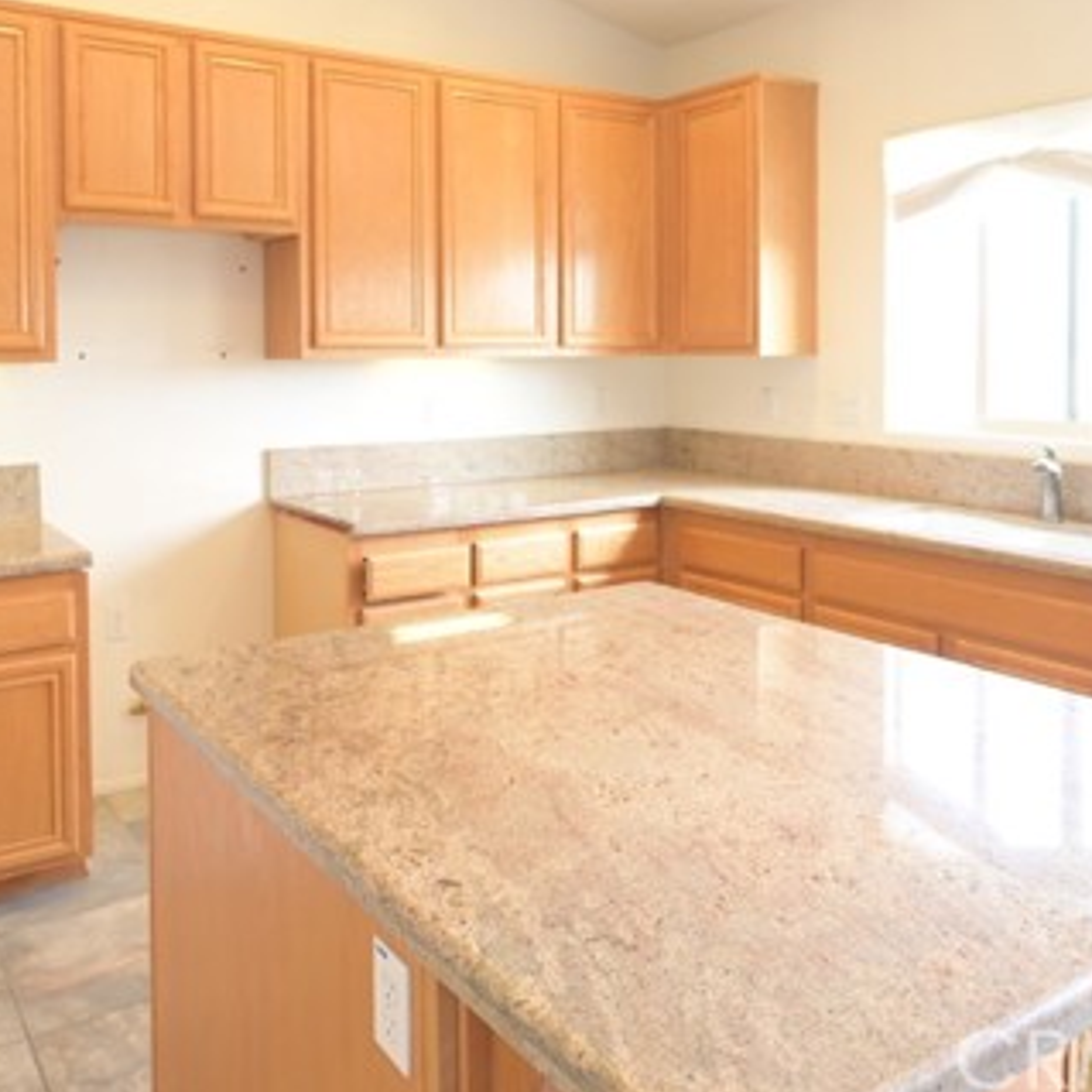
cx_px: 418
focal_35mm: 29
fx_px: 1035
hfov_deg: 55.1
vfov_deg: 54.7
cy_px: 378
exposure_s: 1/80
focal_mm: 17
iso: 1000
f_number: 4.5
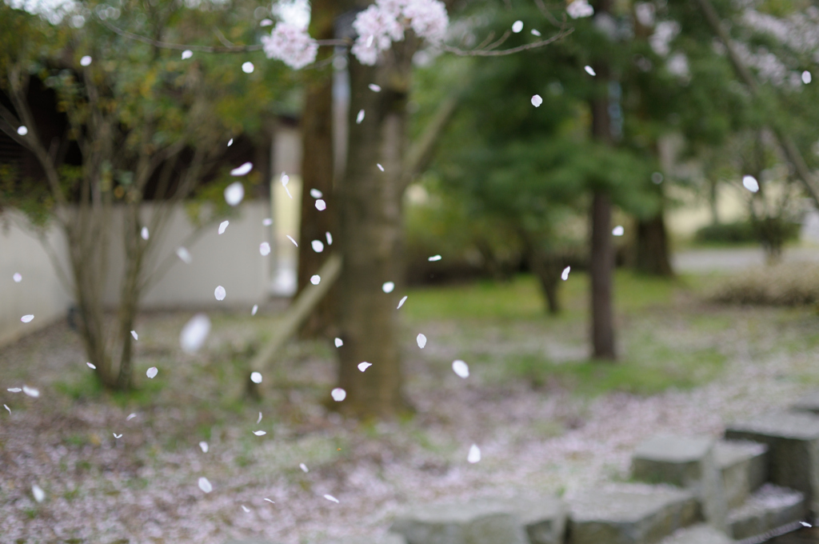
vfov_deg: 25.7
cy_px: 272
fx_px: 1193
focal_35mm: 52
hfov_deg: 37.9
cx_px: 410
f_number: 1.8
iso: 200
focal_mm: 35
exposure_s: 1/2000
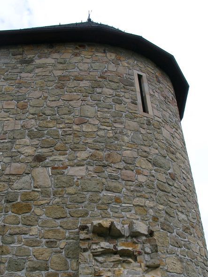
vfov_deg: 40.7
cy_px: 186
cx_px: 88
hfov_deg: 31.5
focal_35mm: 46
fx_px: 369
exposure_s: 1/803
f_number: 4
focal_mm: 7.13
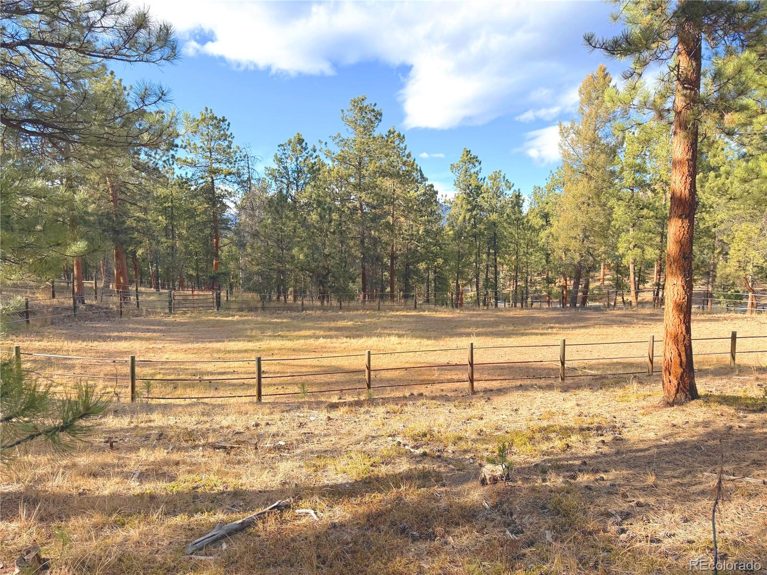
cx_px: 384
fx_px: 532
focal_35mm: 24
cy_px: 288
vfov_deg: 56.8
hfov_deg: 71.6
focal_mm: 6.76
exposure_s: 1/2232
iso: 100
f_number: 1.78
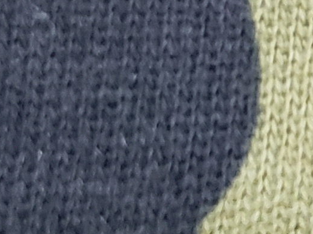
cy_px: 17
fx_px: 1817
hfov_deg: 8.2
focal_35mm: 201
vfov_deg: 7.4
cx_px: 970
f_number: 1.5
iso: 250
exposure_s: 1/100
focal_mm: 4.3
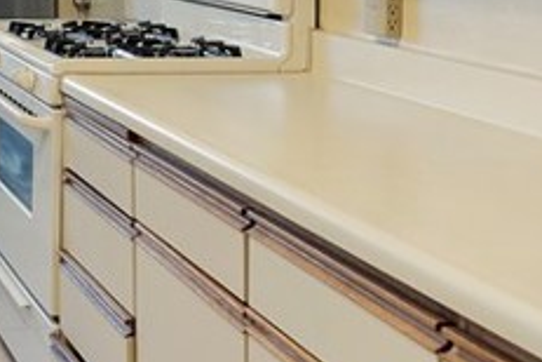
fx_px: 1069
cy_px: -76
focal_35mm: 71
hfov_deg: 23.2
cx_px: -258
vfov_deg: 18.2
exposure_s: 1/15
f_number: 4
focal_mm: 16
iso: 400
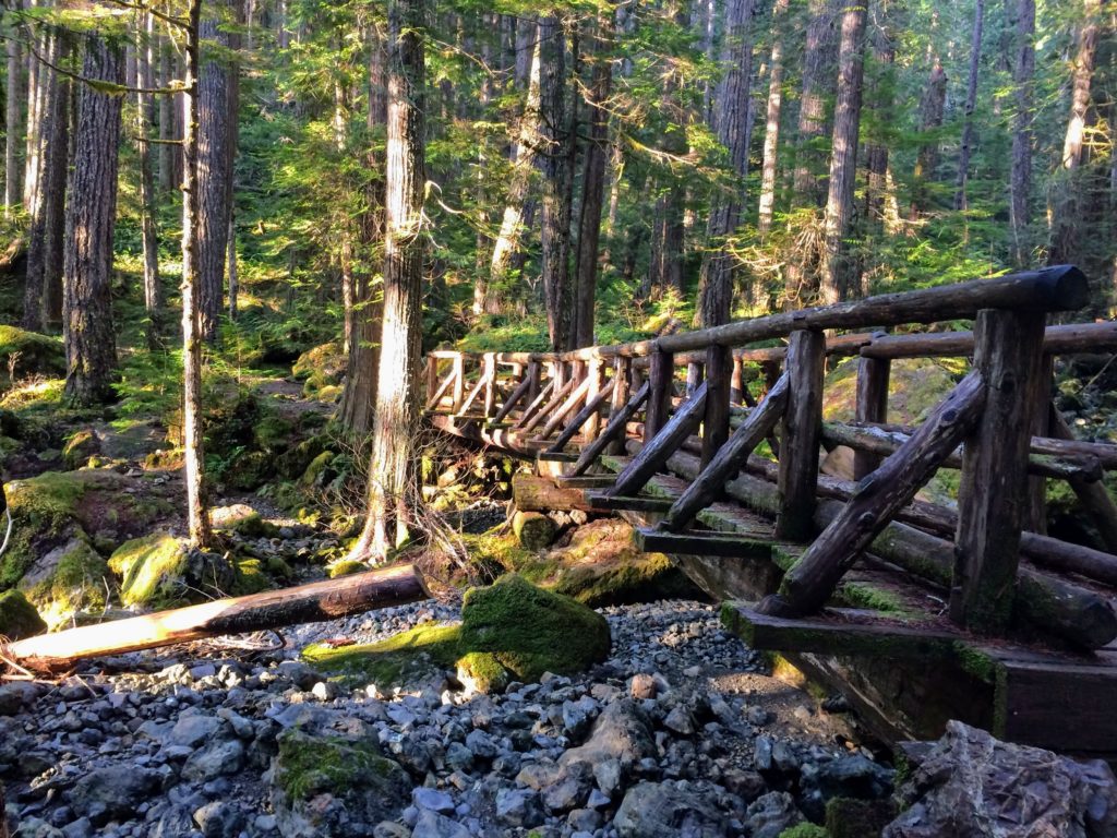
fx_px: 936
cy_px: 419
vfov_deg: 48.2
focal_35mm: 29
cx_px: 558
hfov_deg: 61.7
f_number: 2.2
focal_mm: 4.15
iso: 80
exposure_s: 1/30
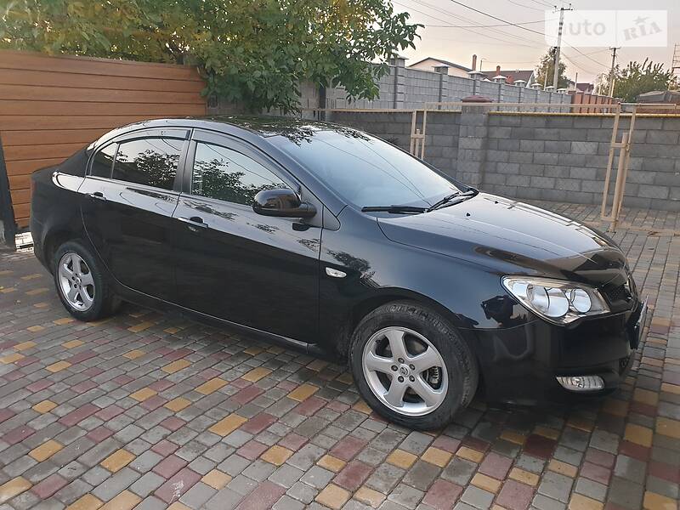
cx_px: 340
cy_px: 255
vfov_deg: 53.1
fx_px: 511
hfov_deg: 67.3
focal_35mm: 26
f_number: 2.4
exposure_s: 1/50
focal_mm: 4.3
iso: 200
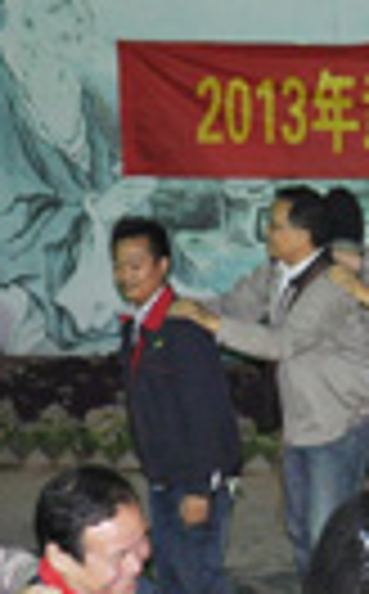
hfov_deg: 9.9
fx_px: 2020
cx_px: 634
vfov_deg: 16.5
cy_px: 538
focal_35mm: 125
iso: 800
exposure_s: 1/60
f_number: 3.5
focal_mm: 18
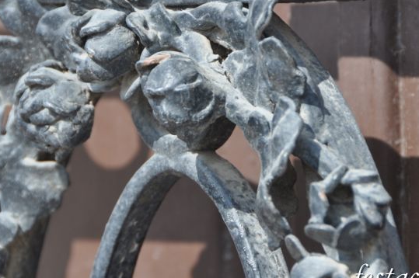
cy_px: 93
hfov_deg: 4.6
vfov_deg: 3.1
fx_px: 5173
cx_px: 218
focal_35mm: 445
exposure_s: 1/500
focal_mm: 200
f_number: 5.6
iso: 280
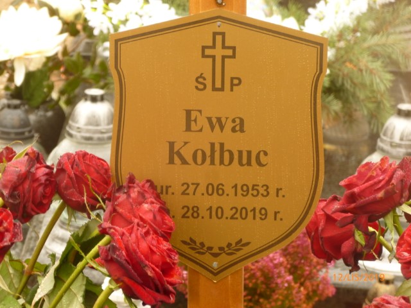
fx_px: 1912
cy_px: 154
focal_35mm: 161
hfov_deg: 12.3
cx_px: 206
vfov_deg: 9.2
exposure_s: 1/13
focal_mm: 28.7
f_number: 5.3
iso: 200
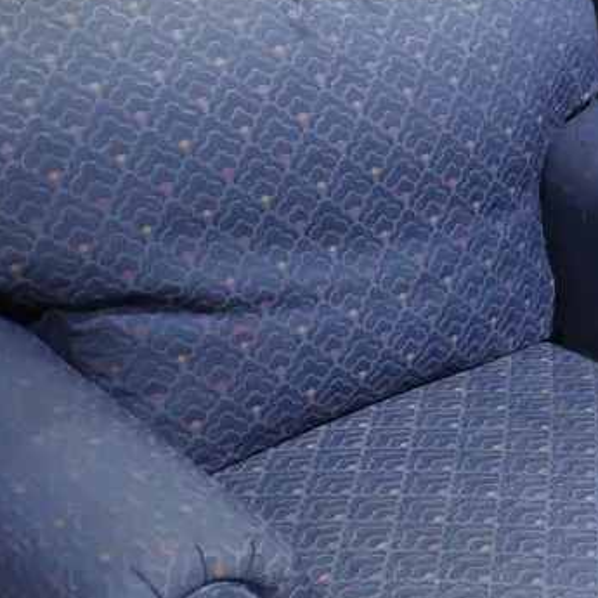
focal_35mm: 84
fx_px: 1642
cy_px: 391
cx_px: 595
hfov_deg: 20.0
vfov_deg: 20.6
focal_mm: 16
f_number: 3.6
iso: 800
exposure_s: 1/60
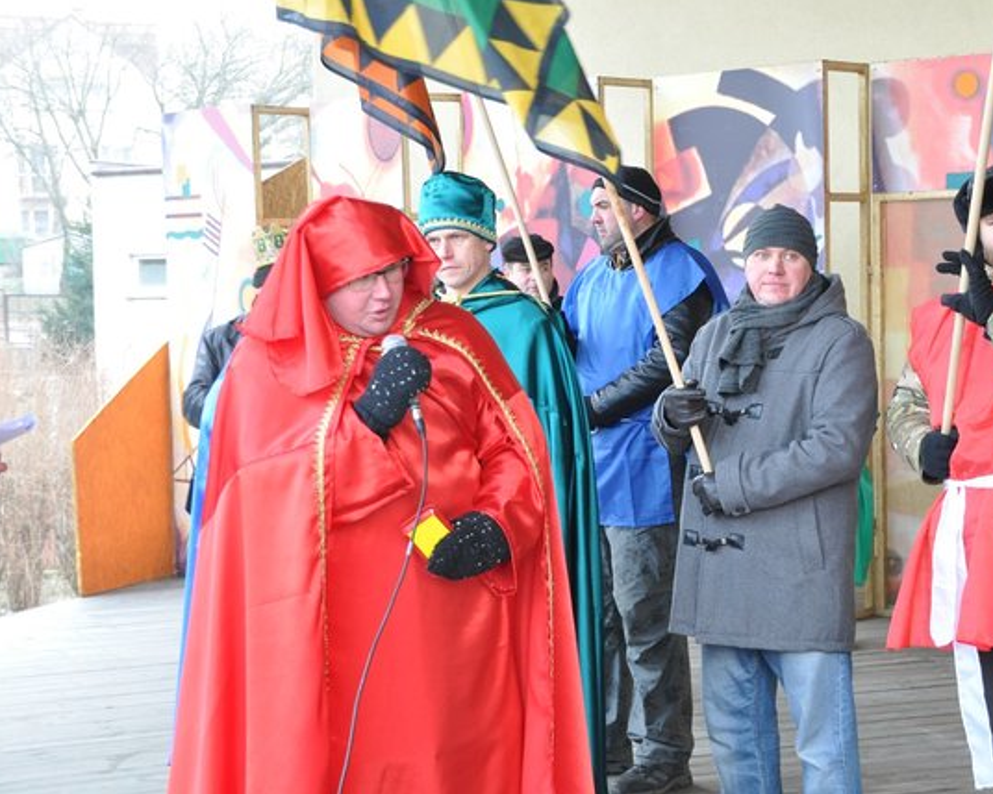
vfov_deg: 20.4
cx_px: 585
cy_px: 396
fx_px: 2205
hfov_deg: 25.3
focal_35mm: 75
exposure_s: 1/60
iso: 1000
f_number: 6.3
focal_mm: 44
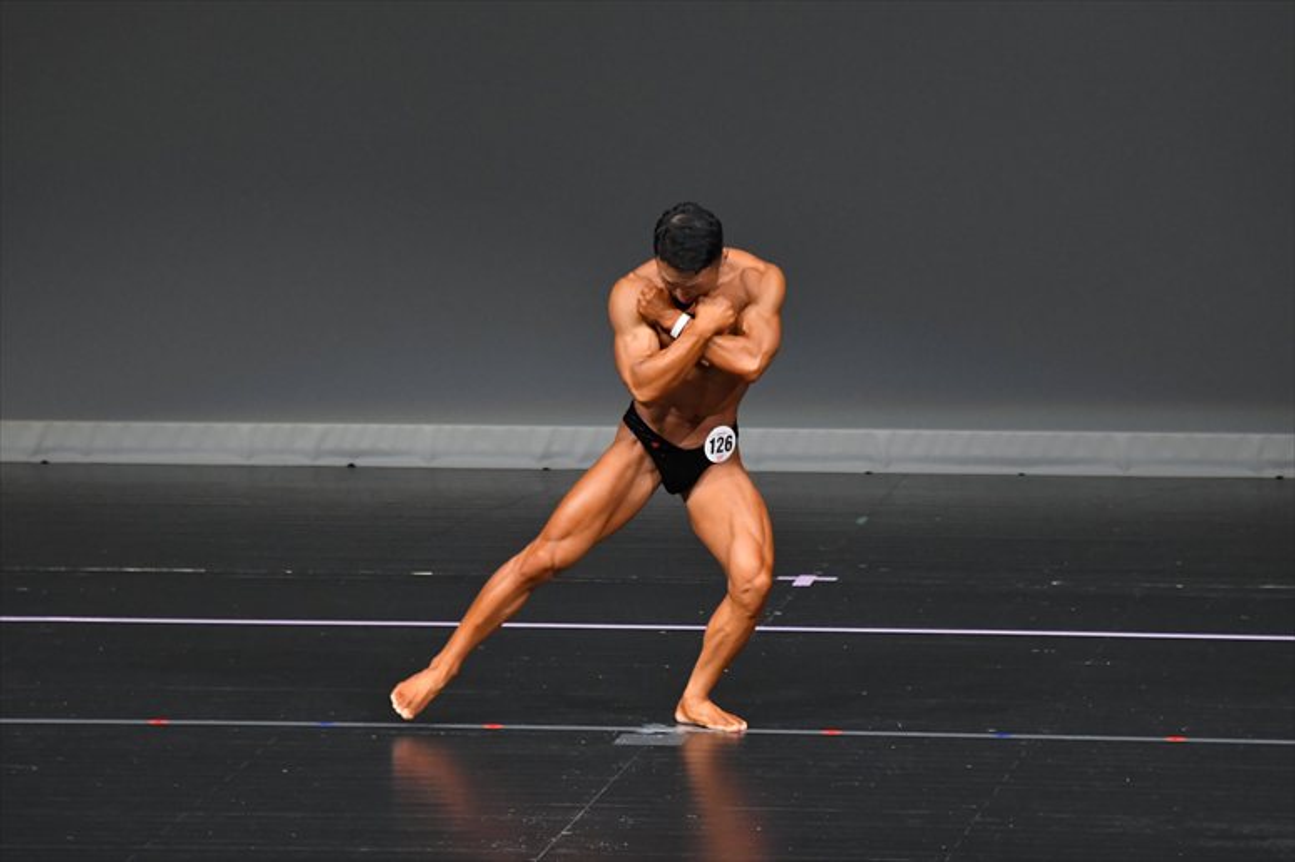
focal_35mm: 315
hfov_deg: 6.5
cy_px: 431
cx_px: 648
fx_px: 11326
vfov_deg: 4.4
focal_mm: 210
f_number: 5.6
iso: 4000
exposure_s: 1/400
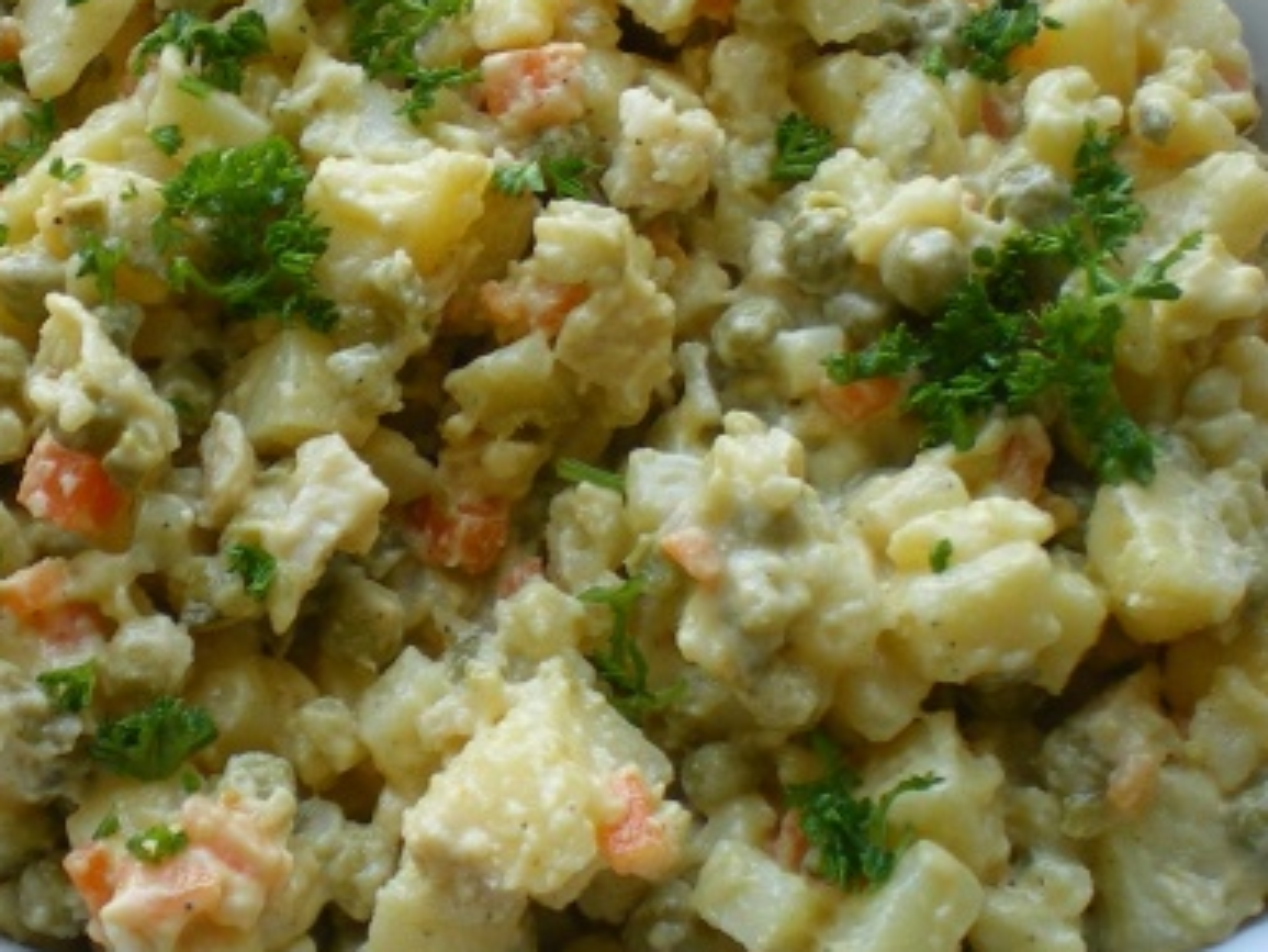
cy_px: 310
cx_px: 339
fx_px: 2602
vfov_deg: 20.7
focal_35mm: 71
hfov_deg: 27.1
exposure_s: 1/50
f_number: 3.1
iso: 50
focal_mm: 6.3
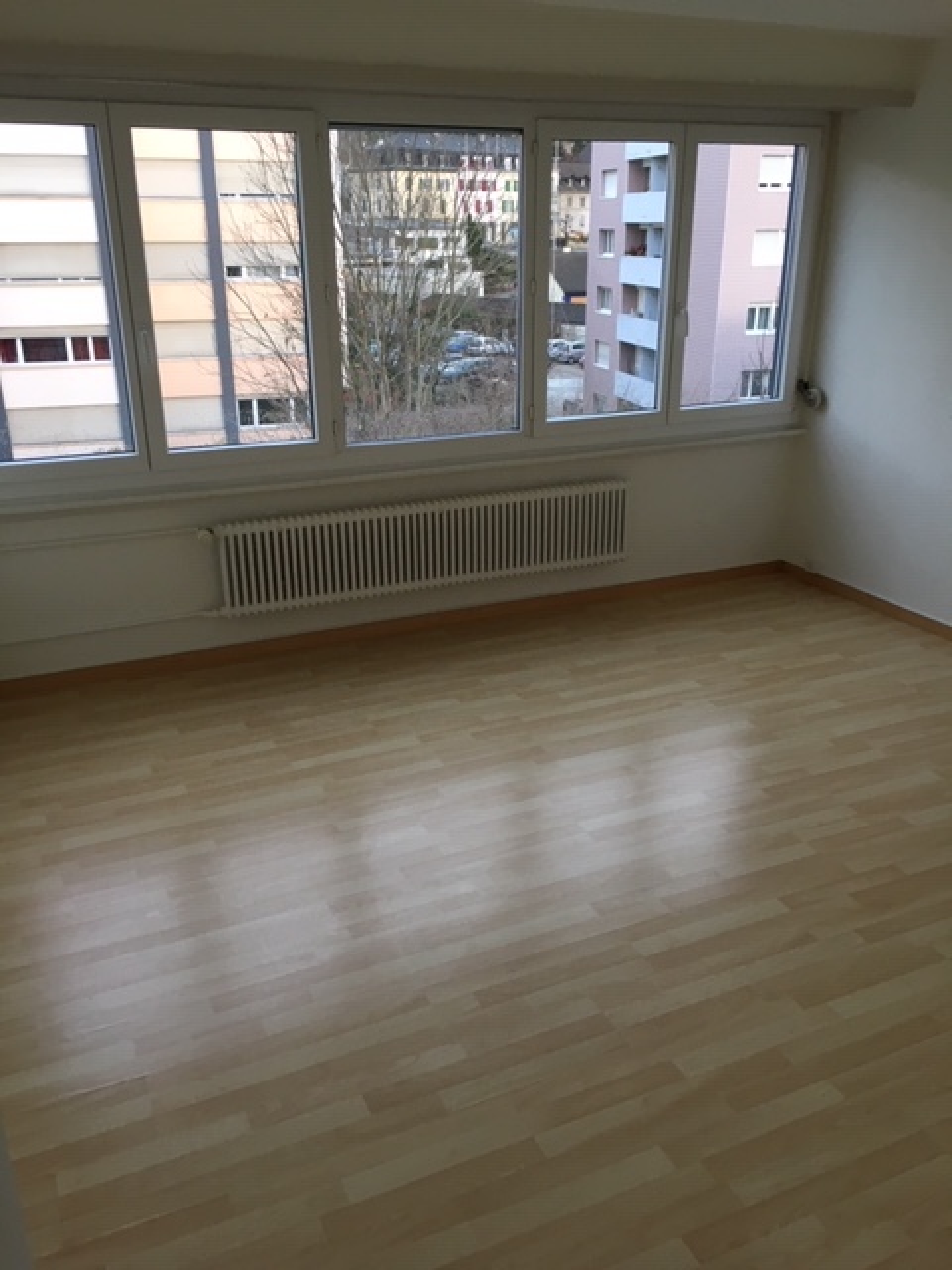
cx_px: 476
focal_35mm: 29
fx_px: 1063
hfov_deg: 48.2
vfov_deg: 61.7
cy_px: 635
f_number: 2.2
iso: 40
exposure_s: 1/33
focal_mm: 4.15
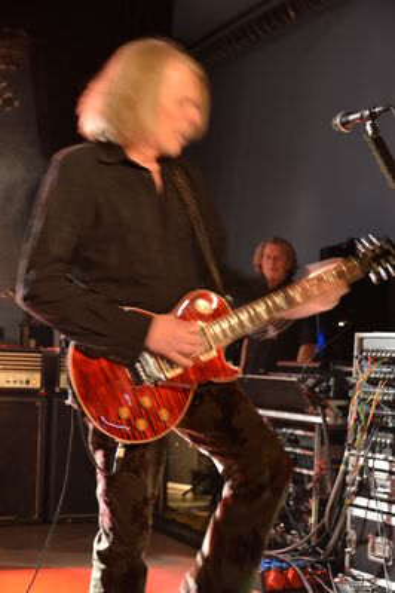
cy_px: 296
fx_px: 955
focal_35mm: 58
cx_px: 198
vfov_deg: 34.5
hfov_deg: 23.4
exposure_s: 1/13
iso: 1600
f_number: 4.5
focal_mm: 58
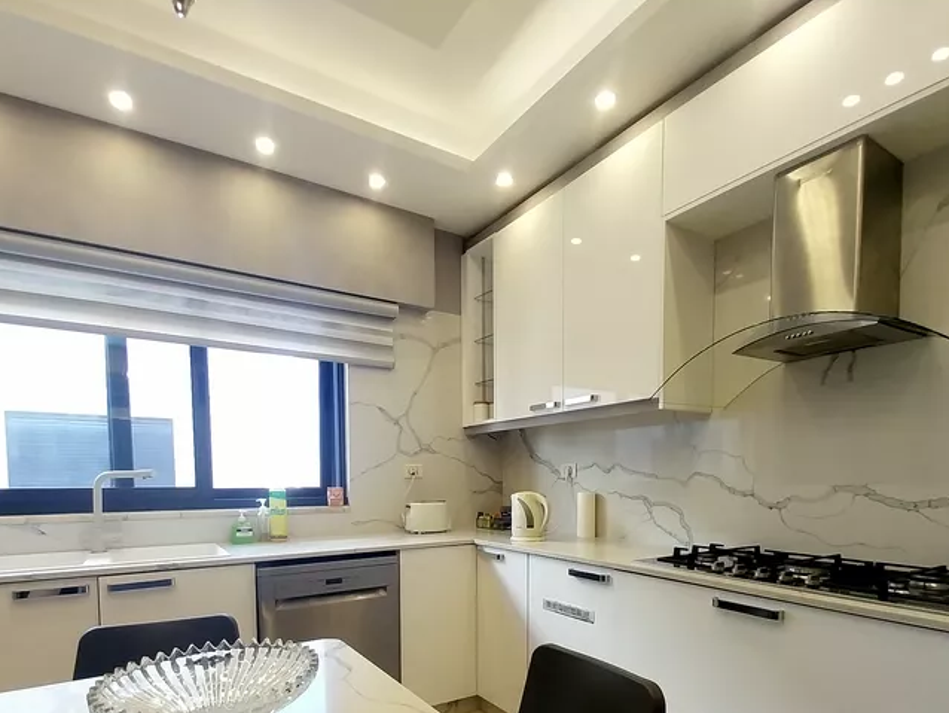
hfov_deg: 84.5
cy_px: 509
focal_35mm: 19
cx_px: 504
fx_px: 521
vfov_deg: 65.7
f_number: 2.2
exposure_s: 1/50
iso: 100
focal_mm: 1.3
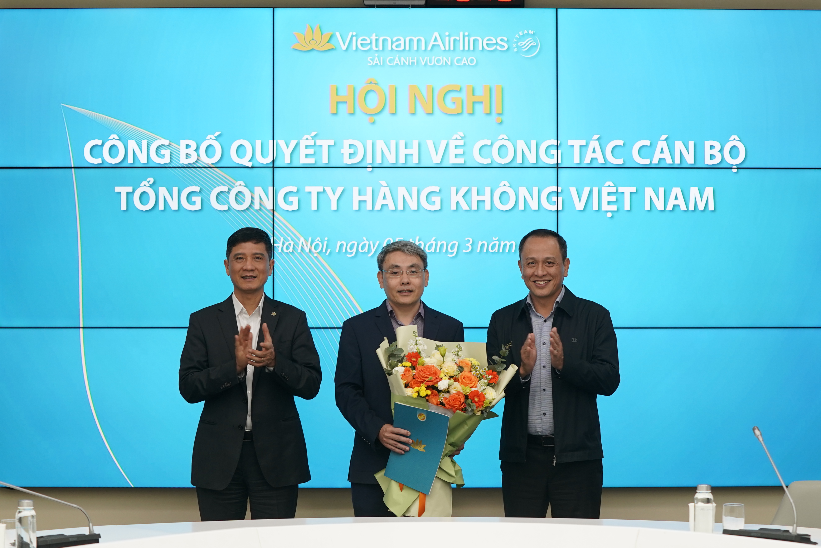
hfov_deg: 19.5
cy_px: 274
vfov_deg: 13.0
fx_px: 2394
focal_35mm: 105
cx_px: 410
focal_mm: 70
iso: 640
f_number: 3.5
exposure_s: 1/125
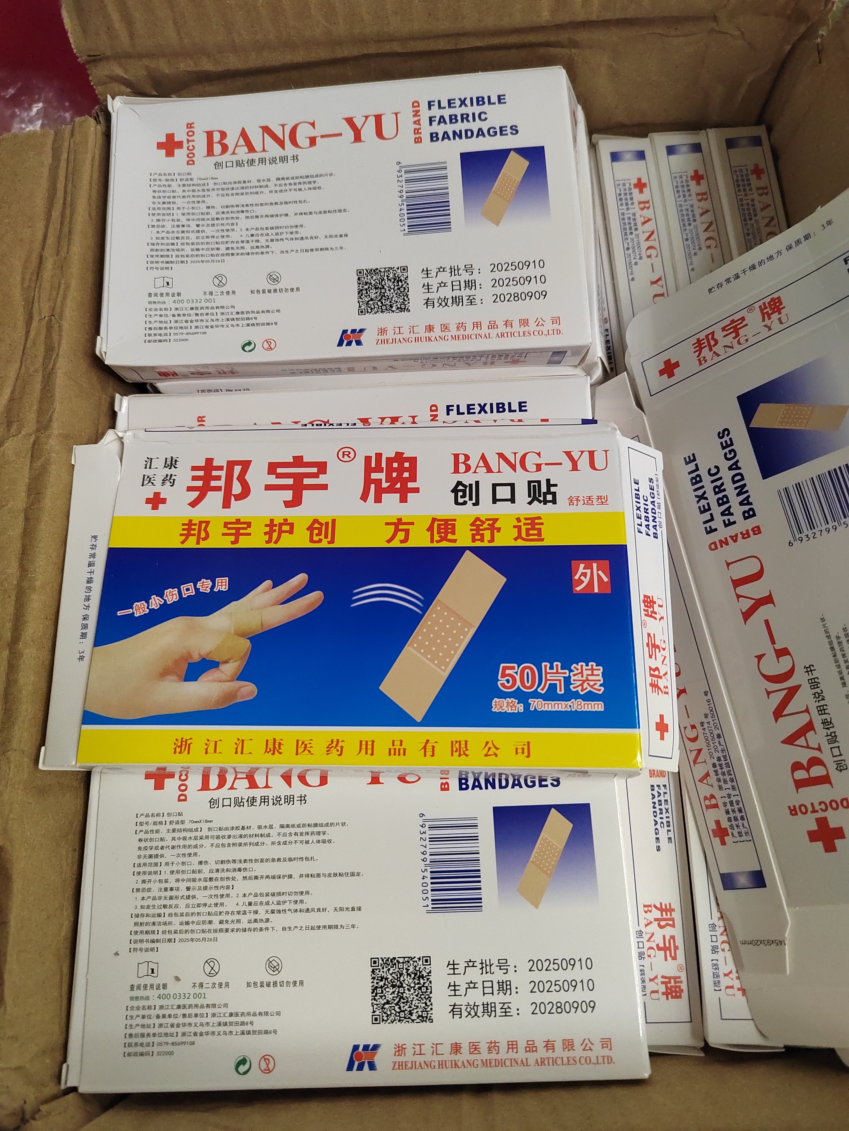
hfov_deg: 58.9
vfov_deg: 73.9
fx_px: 752
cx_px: 424
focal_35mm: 23
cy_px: 566
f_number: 1.9
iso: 2000
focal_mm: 5.52
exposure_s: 1/100
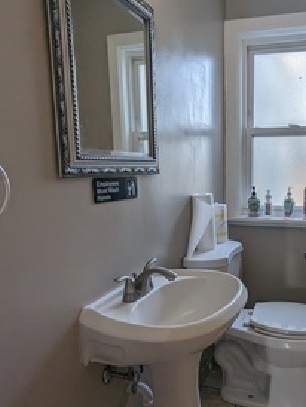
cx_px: 243
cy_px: 217
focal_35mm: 28
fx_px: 330
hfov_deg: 47.2
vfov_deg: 63.3
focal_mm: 2.35
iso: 67
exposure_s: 1/60
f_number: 2.2
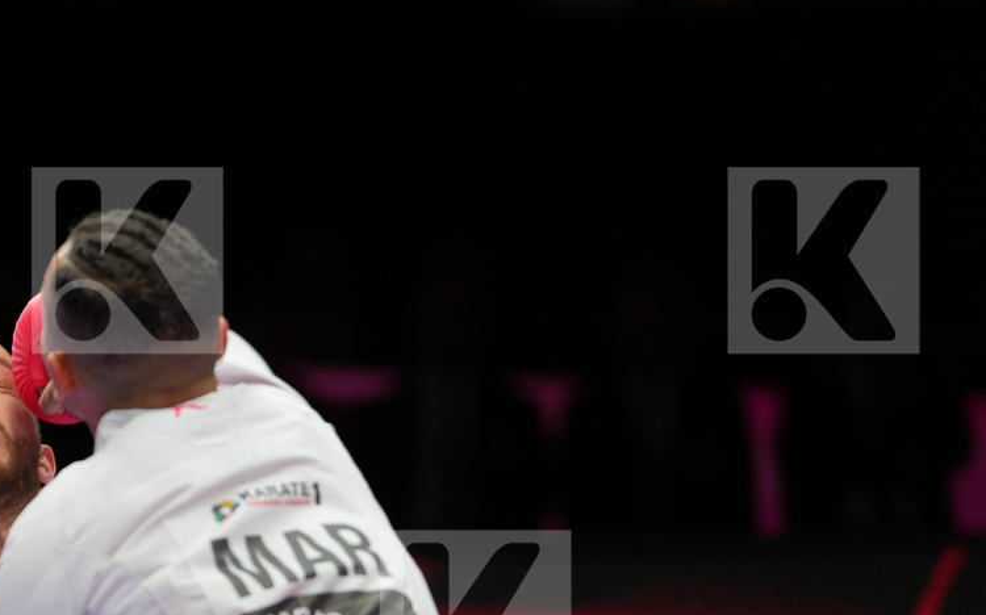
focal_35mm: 435
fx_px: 11684
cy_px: 624
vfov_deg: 3.0
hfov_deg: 4.8
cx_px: 128
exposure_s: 1/1000
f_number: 2.8
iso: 400
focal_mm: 200
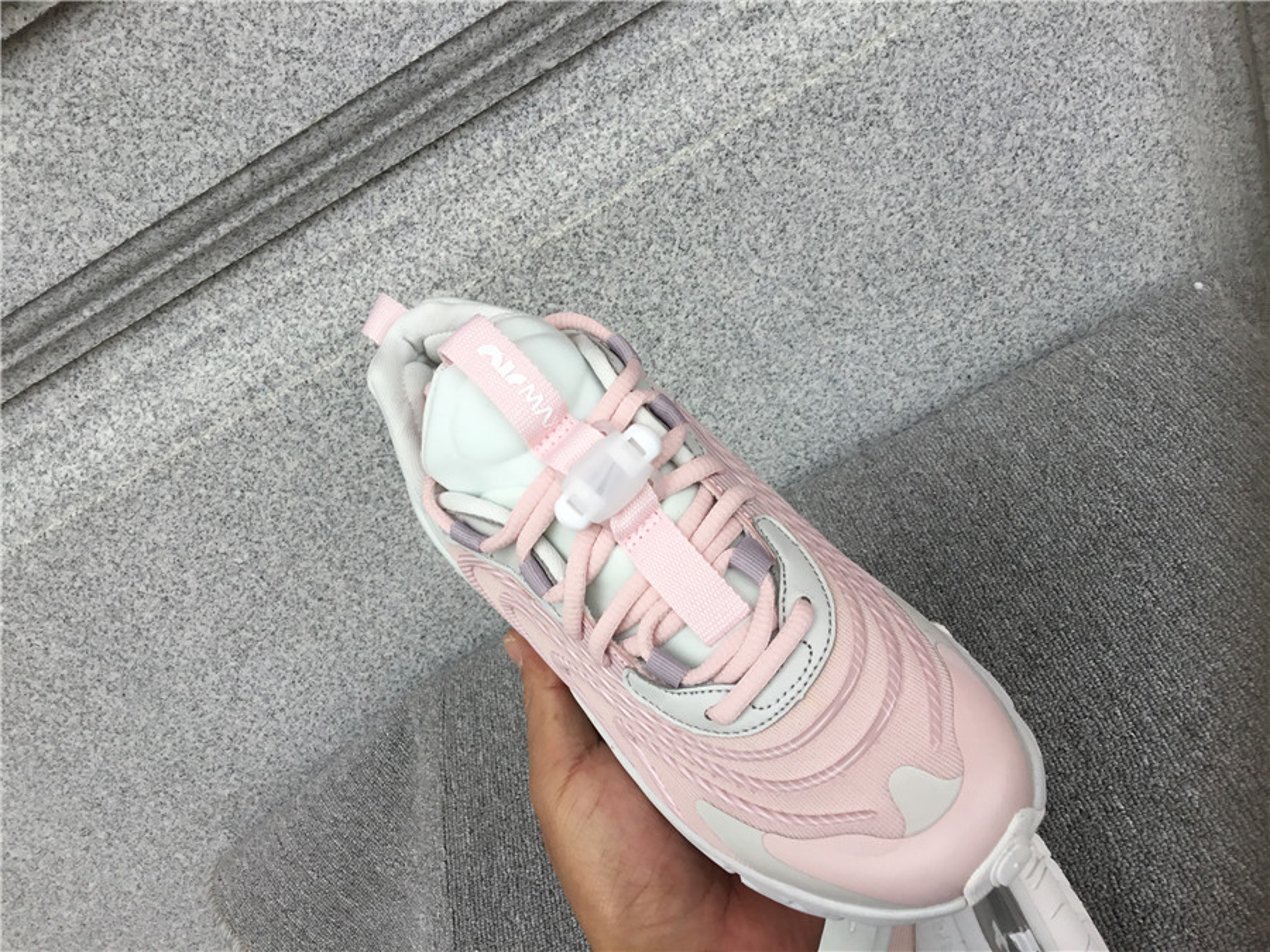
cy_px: 476
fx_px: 1137
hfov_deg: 58.4
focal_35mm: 31
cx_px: 635
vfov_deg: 45.4
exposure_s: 1/100
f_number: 2.4
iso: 25
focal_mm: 3.3
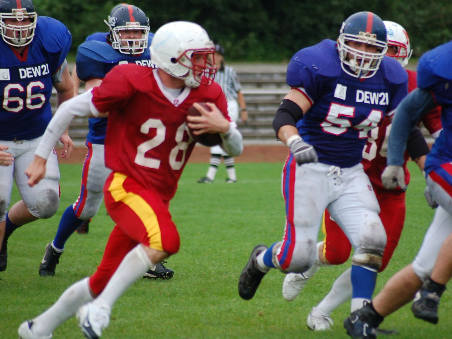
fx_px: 4688
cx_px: 248
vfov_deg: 4.1
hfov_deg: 5.5
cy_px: 170
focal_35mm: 359
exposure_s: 1/500
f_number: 5.3
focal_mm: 220
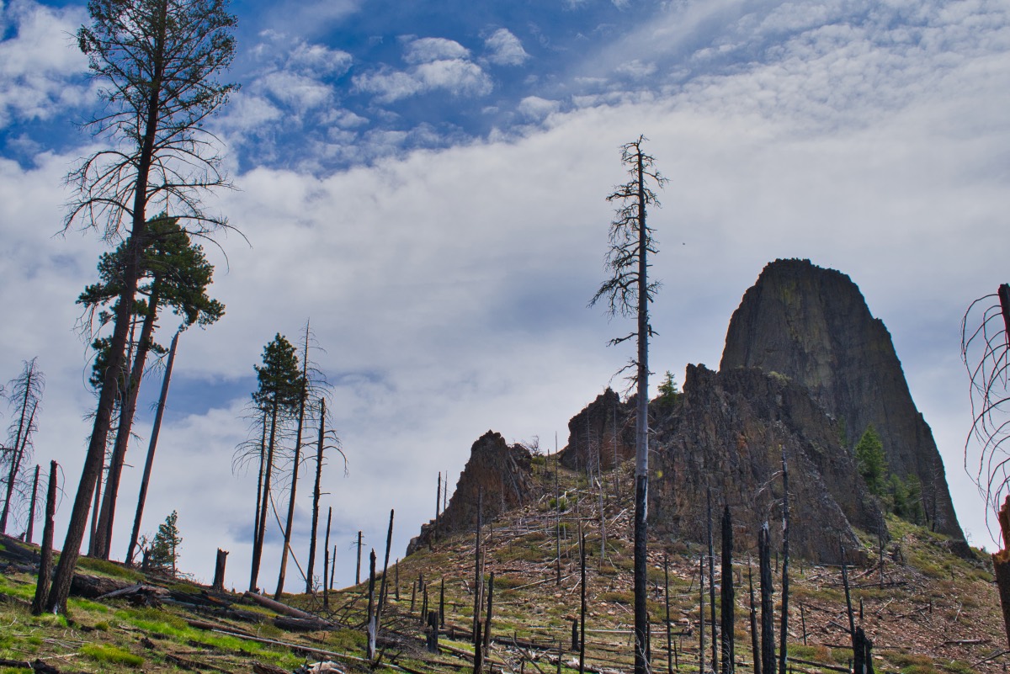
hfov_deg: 51.3
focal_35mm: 38
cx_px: 505
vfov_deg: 35.5
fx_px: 1052
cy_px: 337
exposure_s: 1/640
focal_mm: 25
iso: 200
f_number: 11
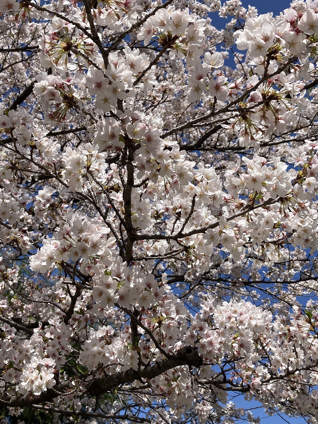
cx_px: 156
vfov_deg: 44.8
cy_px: 128
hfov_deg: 35.1
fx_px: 502
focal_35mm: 41
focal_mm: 3.99
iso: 25
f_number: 1.8
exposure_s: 1/3205
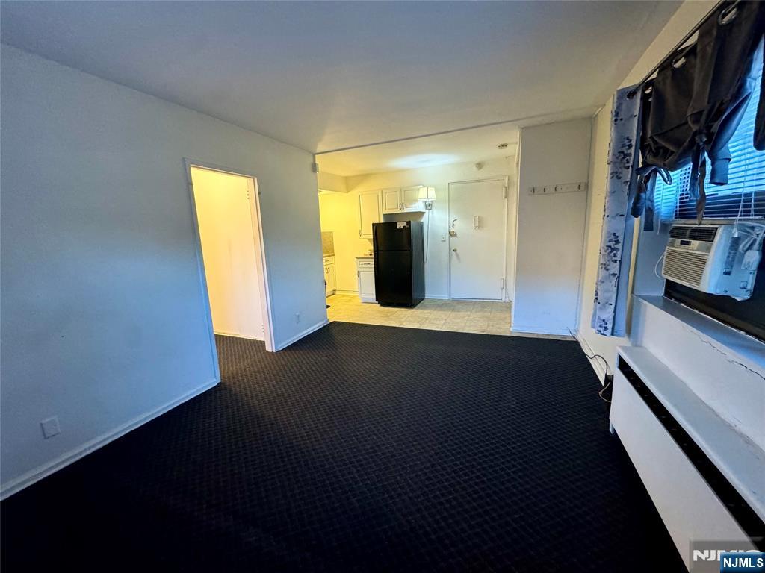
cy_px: 286
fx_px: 309
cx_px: 382
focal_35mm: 14
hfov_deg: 102.1
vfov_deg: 85.7
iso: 400
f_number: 2.2
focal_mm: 2.22
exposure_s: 1/60
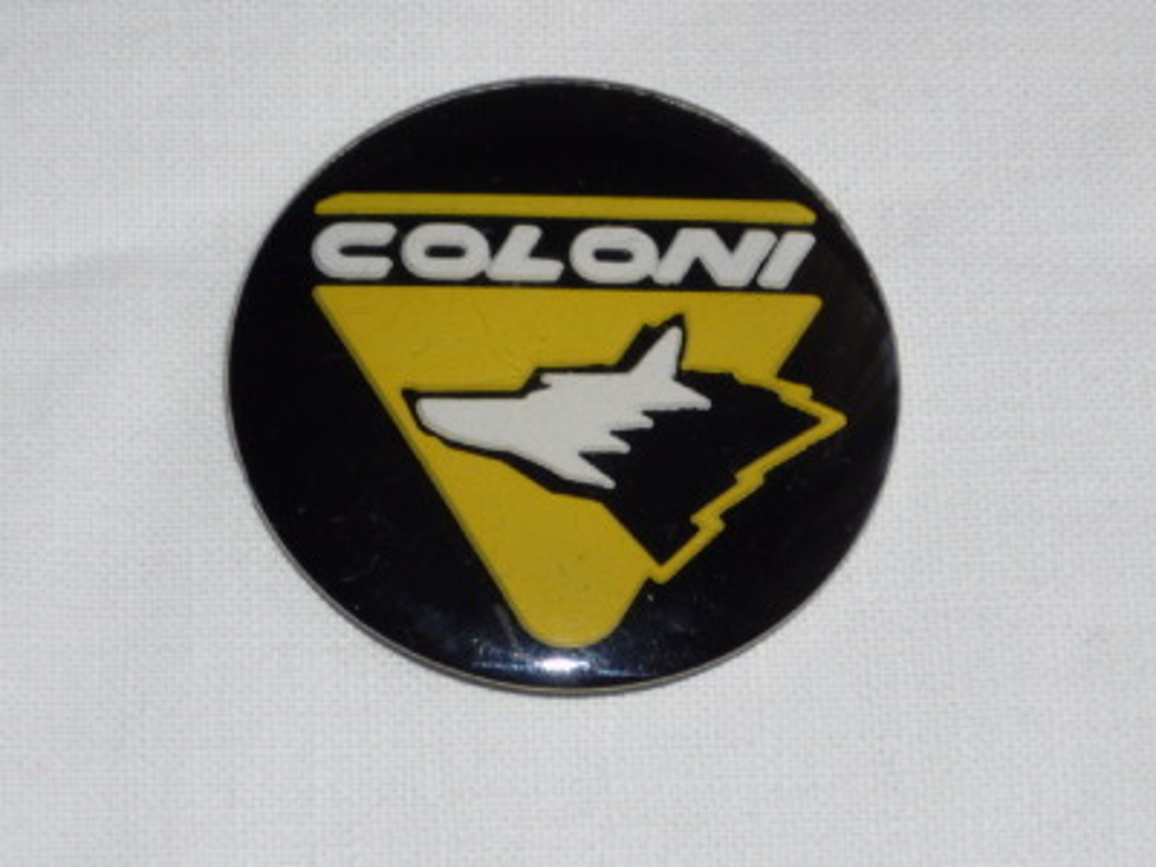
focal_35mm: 155
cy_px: 434
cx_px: 578
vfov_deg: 9.6
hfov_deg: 12.7
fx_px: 5176
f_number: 5.7
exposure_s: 1/50
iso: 100
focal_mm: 15.3
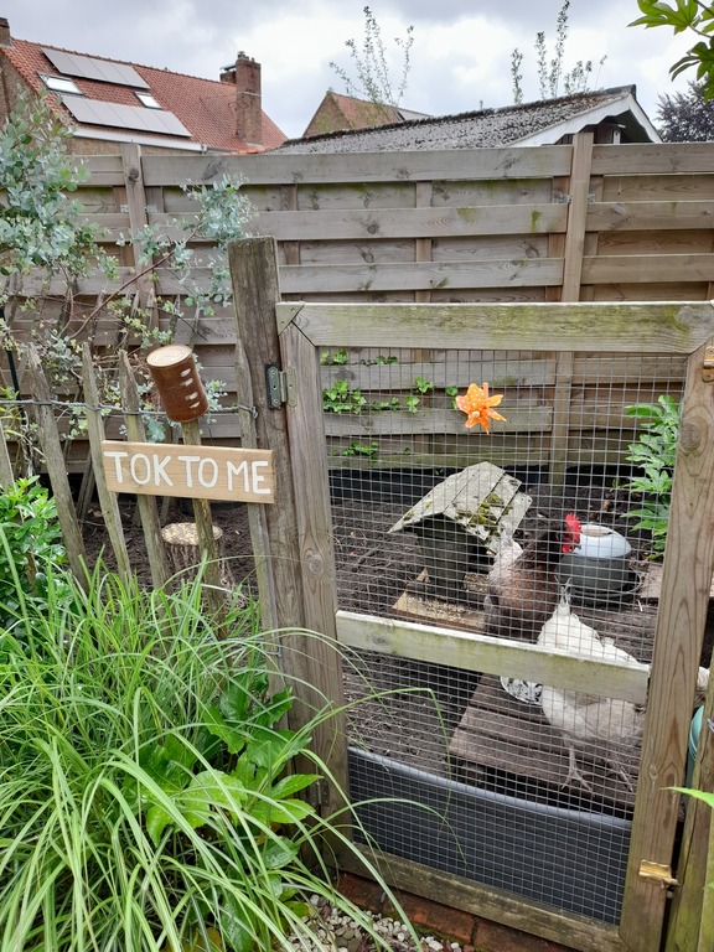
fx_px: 688
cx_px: 357
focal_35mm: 25
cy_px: 476
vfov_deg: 69.4
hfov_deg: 54.9
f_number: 2
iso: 20
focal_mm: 4.6
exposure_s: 1/242
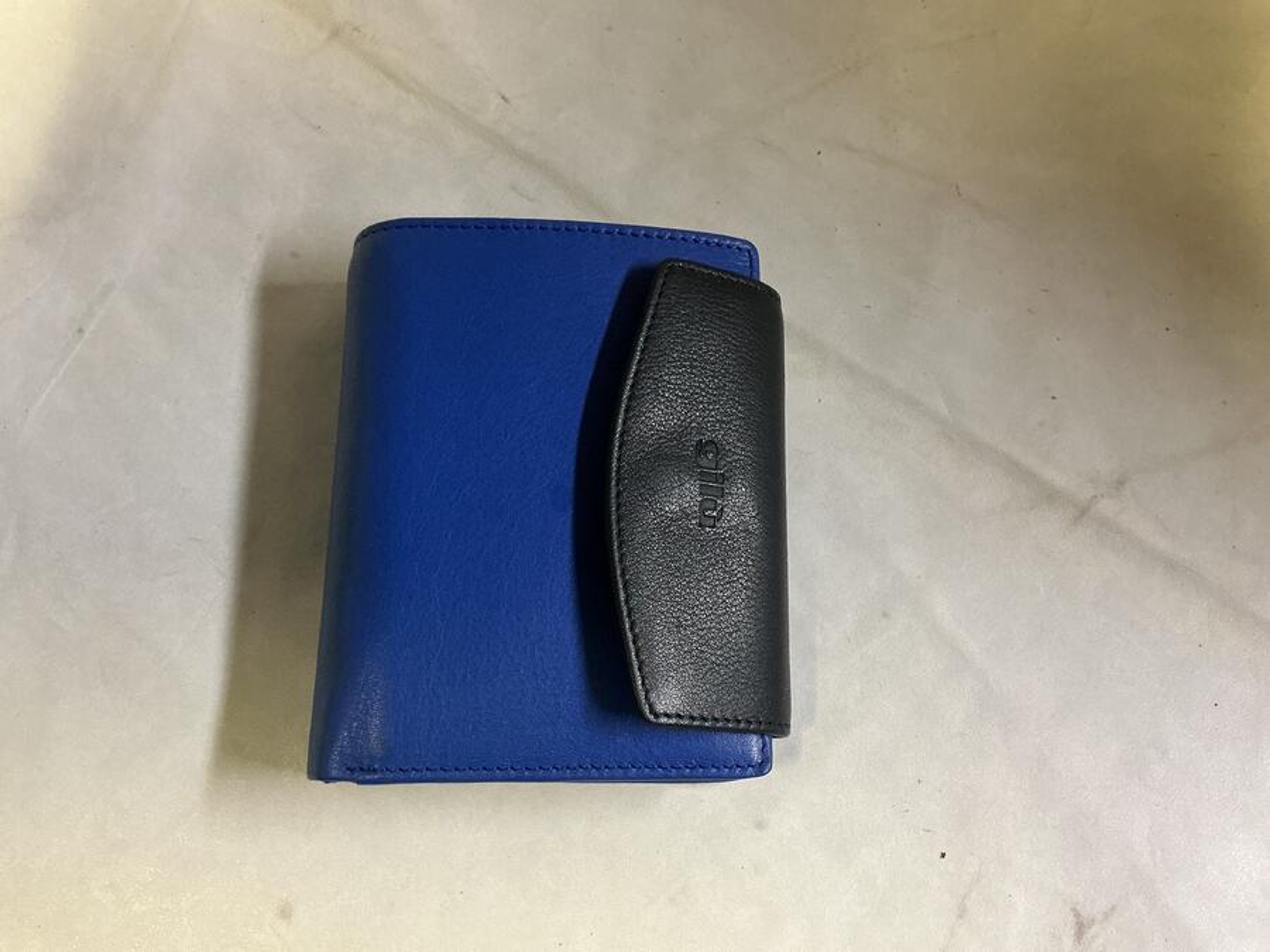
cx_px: 635
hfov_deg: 61.7
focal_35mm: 29
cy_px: 476
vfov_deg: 48.2
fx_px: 1064
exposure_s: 1/50
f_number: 1.8
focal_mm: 3
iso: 160
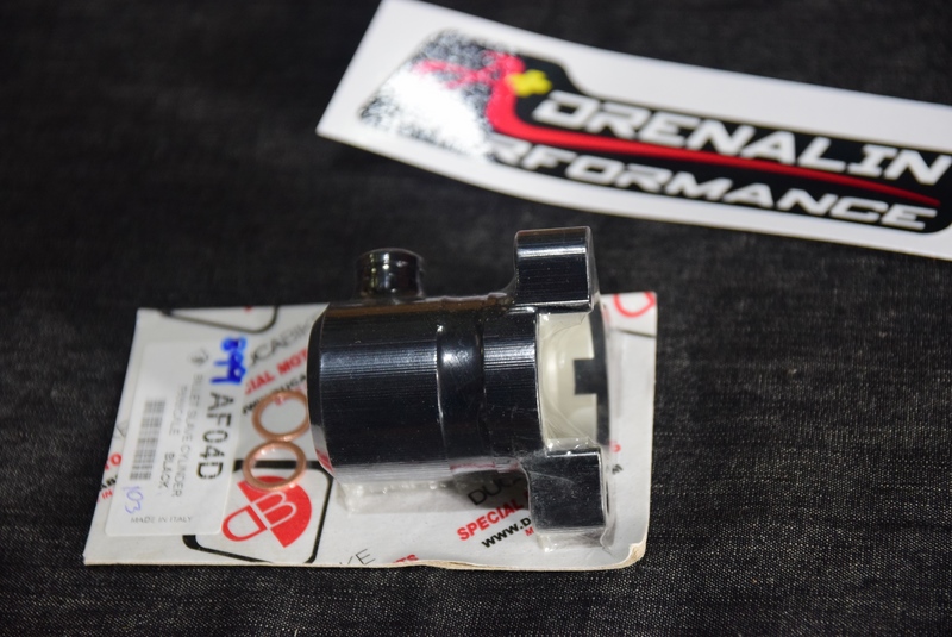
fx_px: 2462
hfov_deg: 21.9
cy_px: 318
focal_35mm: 93
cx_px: 476
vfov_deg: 14.7
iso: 1600
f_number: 4
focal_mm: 62
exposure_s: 1/40
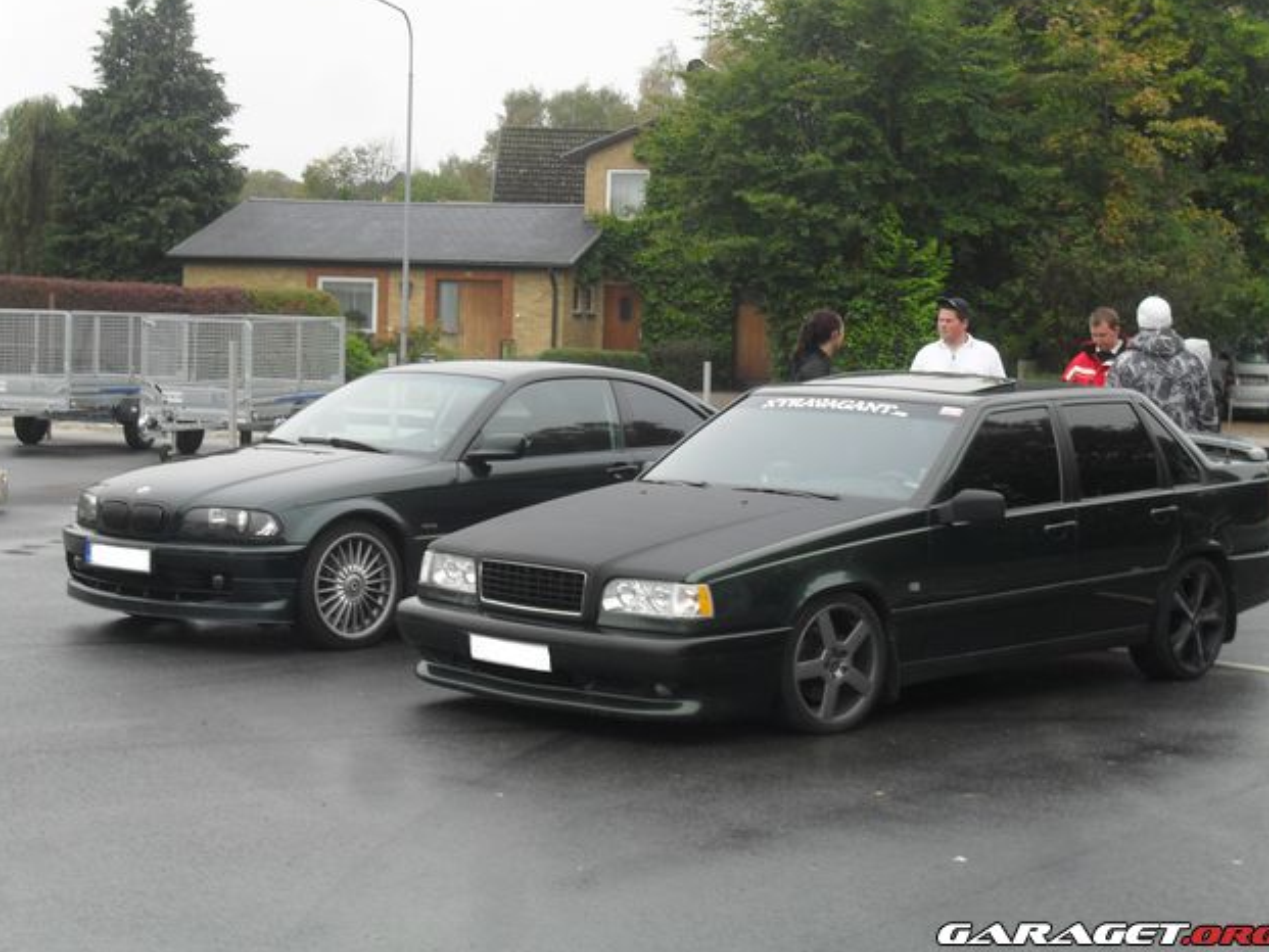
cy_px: 464
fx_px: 2493
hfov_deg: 28.6
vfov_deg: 21.6
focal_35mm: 68
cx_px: 633
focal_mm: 11.7
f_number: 4.6
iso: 100
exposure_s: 1/90
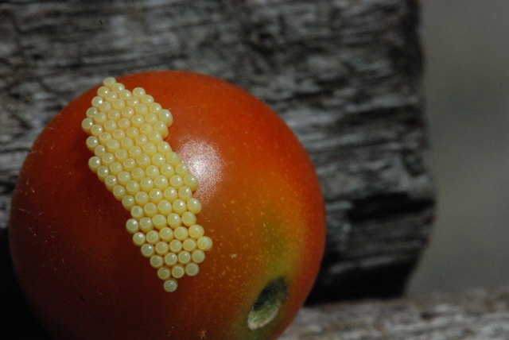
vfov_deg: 8.7
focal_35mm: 158
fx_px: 2229
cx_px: 254
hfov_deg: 13.0
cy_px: 170
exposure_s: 1/200
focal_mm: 105
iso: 1600
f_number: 29
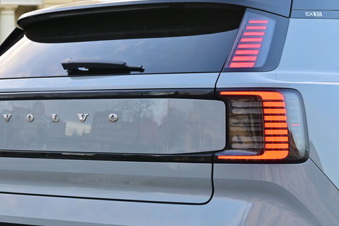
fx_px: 1130
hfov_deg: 17.0
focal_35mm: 120
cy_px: 100
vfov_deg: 11.4
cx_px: 105
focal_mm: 50
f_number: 6.3
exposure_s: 1/80
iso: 250
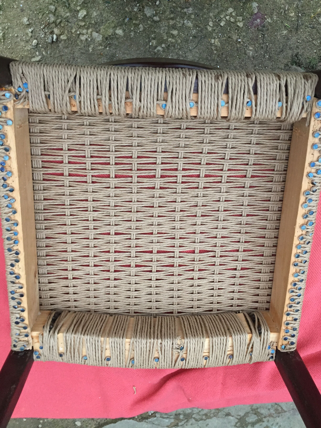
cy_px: 214
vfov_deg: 61.7
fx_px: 359
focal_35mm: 29
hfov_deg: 48.2
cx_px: 160
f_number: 2.2
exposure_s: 1/33
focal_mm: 4.15
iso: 200
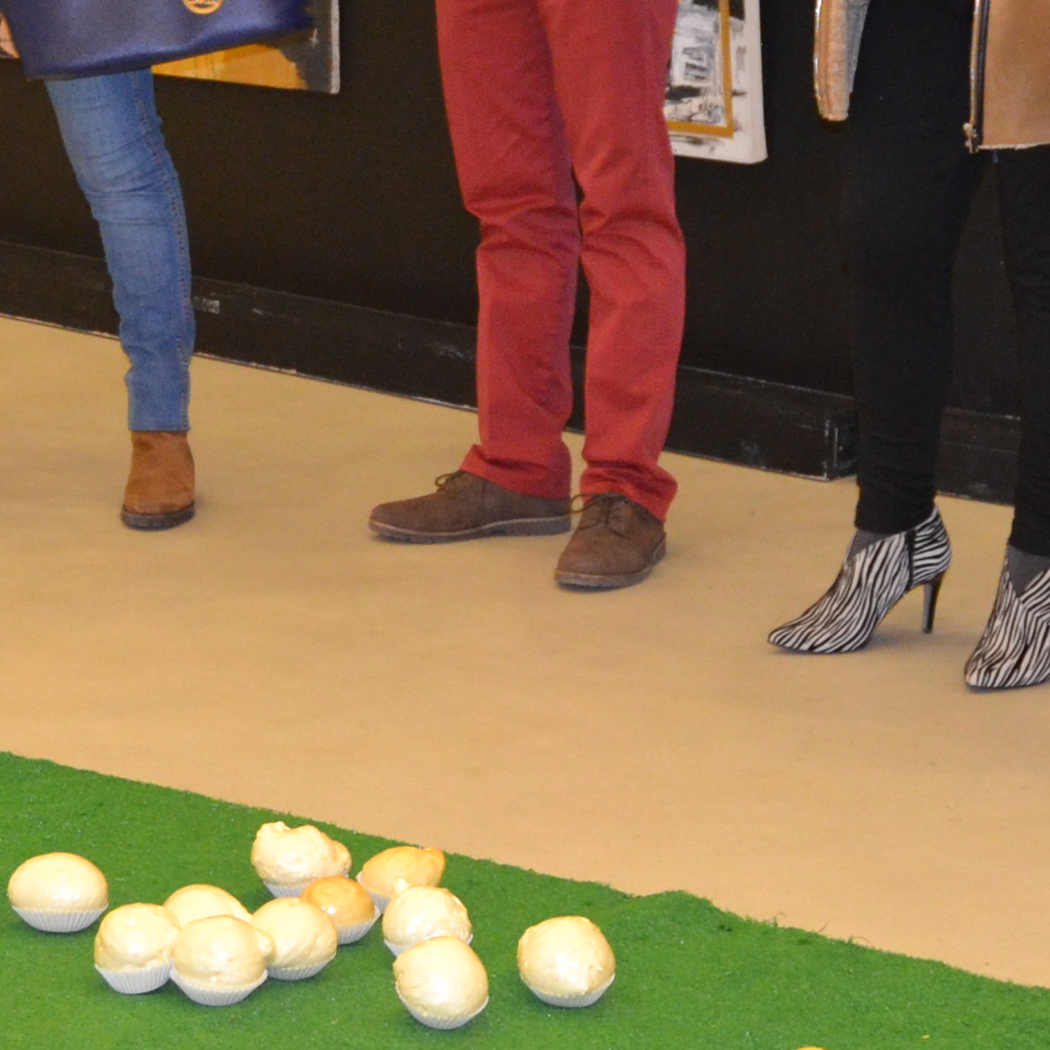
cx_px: 242
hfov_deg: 13.9
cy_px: 399
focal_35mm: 125
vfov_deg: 13.9
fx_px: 4290
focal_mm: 24
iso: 900
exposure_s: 1/60
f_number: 3.8
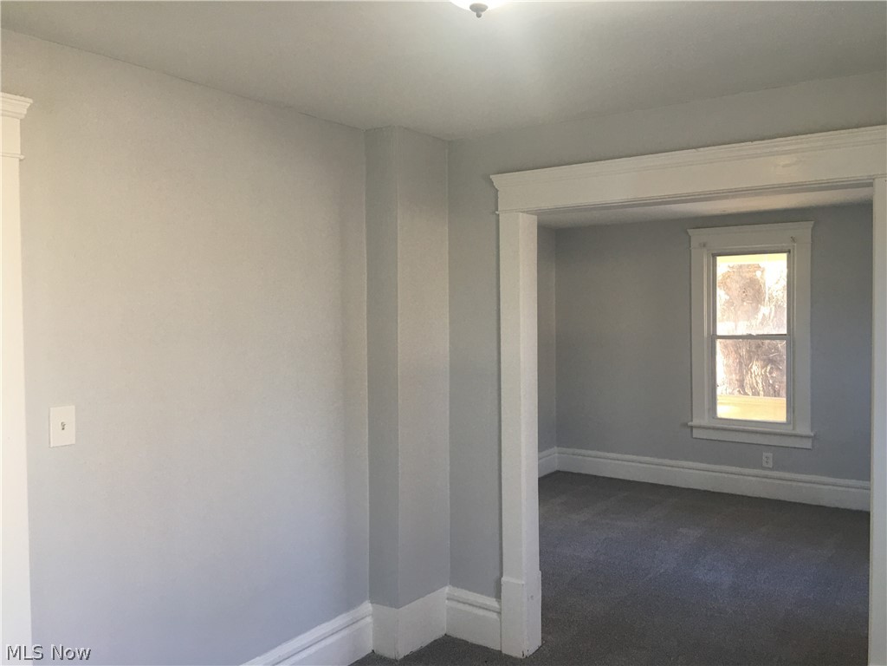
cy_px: 333
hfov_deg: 61.7
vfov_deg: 48.2
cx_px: 444
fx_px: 743
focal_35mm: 29
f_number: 2.2
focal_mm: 4.15
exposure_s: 1/15
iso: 25
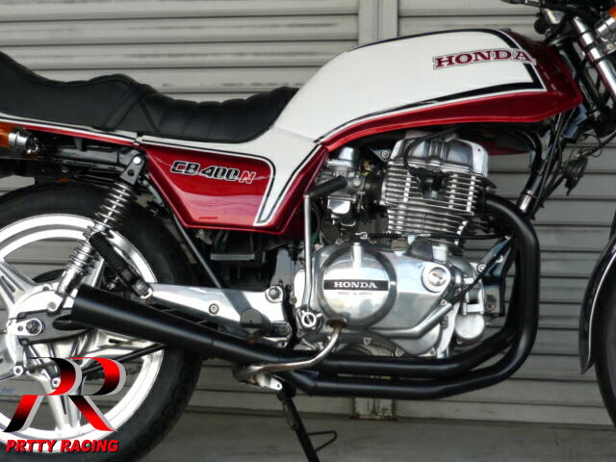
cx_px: 308
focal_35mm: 66
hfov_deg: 29.4
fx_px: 1174
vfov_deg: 22.3
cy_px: 231
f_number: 3
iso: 100
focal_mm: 6.8
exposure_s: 1/200
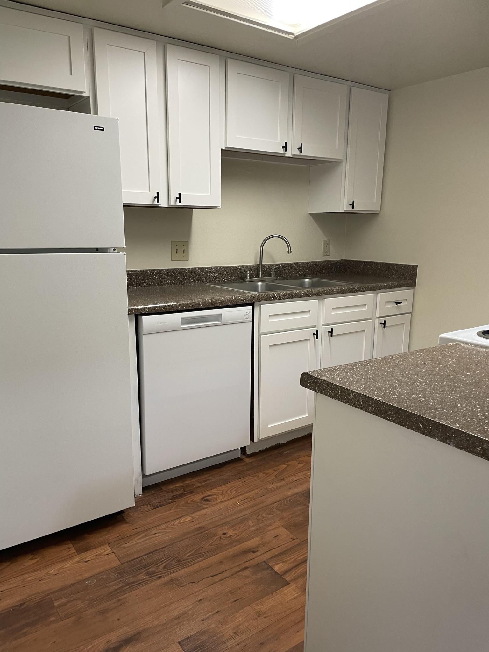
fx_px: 490
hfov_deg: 53.1
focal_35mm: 26
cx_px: 244
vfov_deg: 67.3
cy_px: 326
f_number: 1.6
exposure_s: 1/60
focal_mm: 4.2
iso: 100
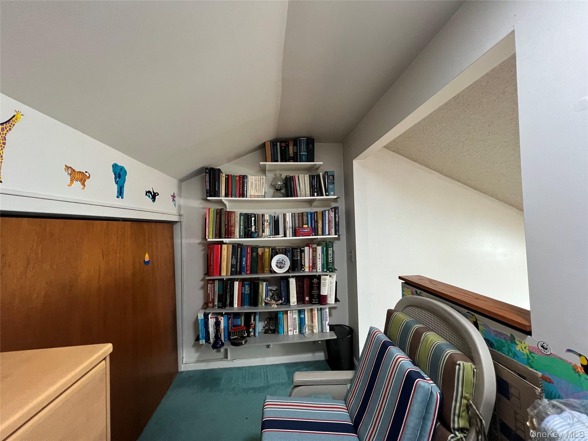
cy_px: 220
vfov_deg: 89.9
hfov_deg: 106.2
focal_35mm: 13
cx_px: 294
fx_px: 221
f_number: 1.8
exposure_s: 1/60
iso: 250
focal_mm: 1.57
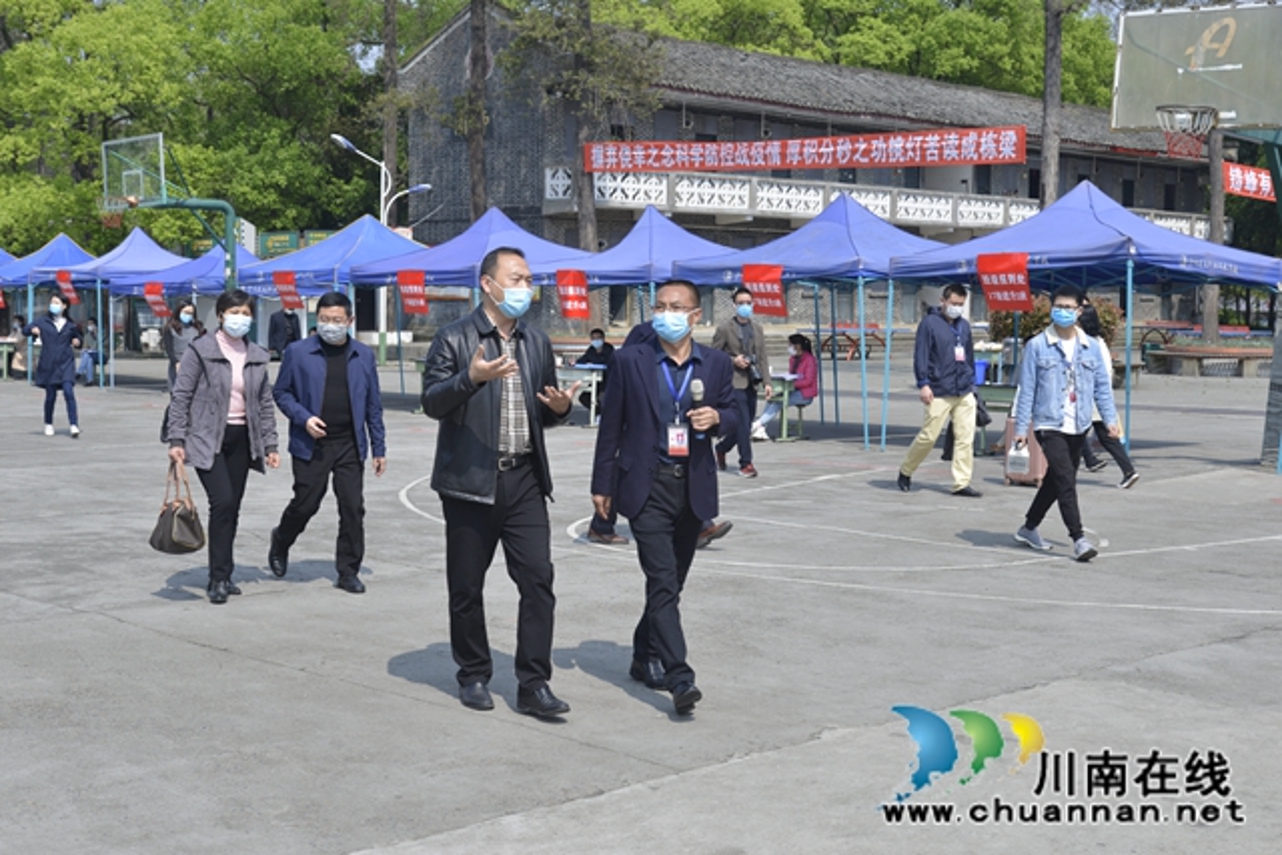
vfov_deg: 29.3
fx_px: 1638
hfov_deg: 42.7
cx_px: 641
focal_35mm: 46
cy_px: 428
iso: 320
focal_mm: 46
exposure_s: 1/500
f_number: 8
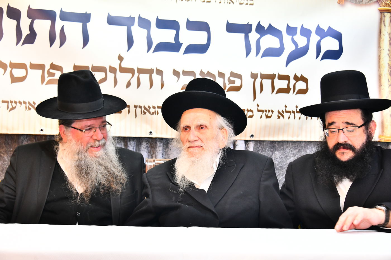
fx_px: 673
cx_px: 196
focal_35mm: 62
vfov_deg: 21.9
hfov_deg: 32.4
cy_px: 130
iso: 3200
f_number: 5.6
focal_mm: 62
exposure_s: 1/160
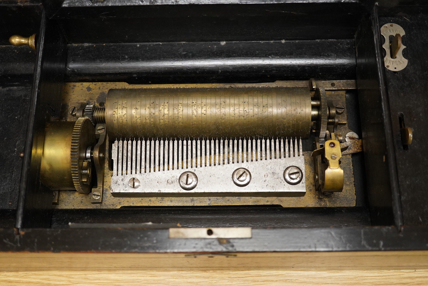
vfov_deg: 29.9
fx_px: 535
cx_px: 214
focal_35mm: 45
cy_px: 143
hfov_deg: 43.6
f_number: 5
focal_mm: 30
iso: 2500
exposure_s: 1/200
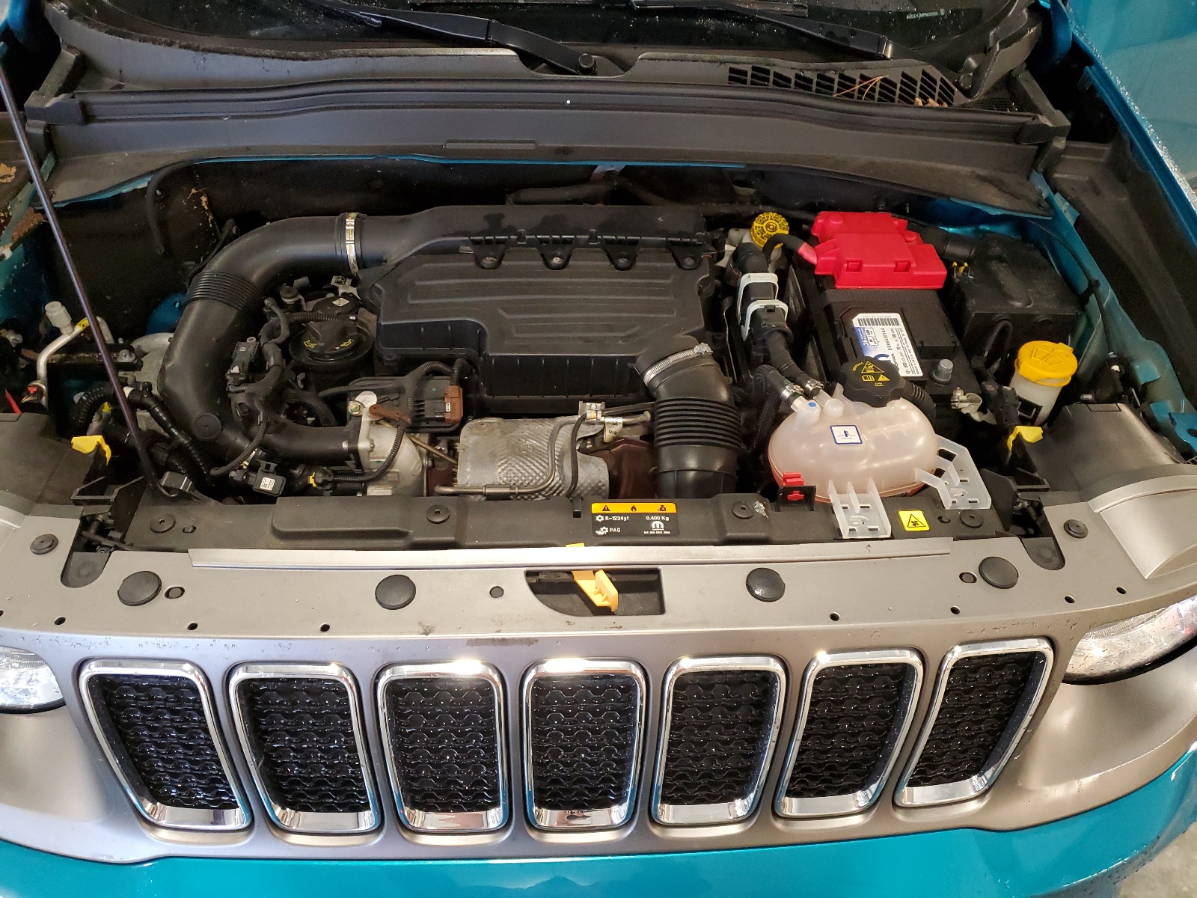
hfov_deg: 67.3
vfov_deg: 53.1
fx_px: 899
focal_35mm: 26
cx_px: 598
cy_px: 449
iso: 335
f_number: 1.5
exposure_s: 1/30
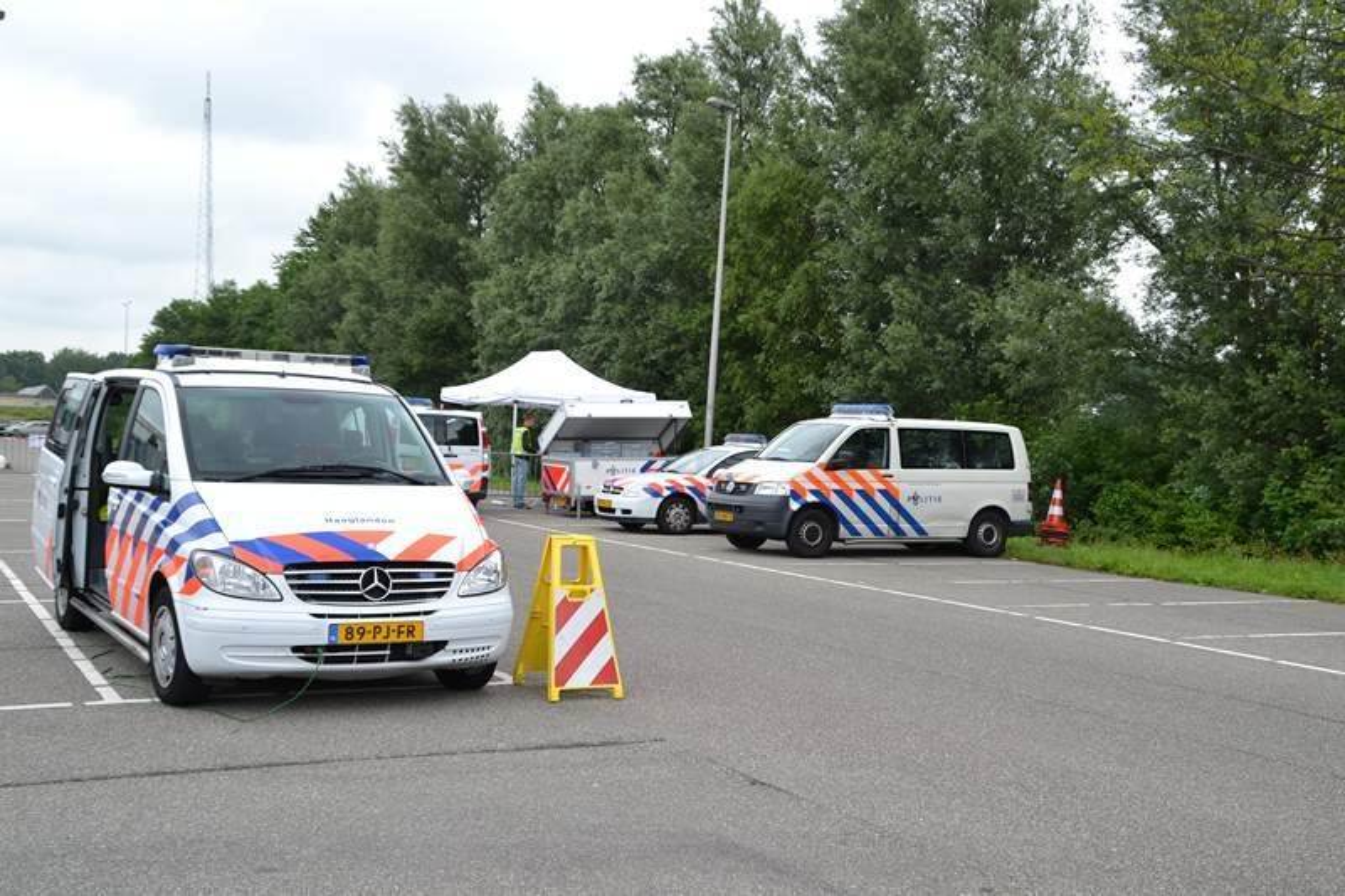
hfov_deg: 46.4
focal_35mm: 42
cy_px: 448
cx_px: 672
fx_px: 1569
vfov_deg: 31.9
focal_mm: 28
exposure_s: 1/200
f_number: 7.1
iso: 100
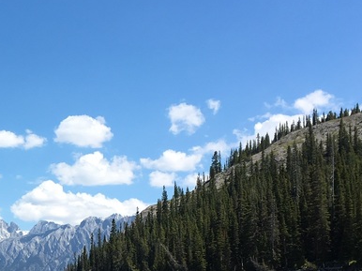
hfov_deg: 23.7
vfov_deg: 18.9
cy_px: 228
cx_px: -38
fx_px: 805
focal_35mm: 77
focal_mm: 4.15
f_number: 2.2
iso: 25
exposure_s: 1/1282
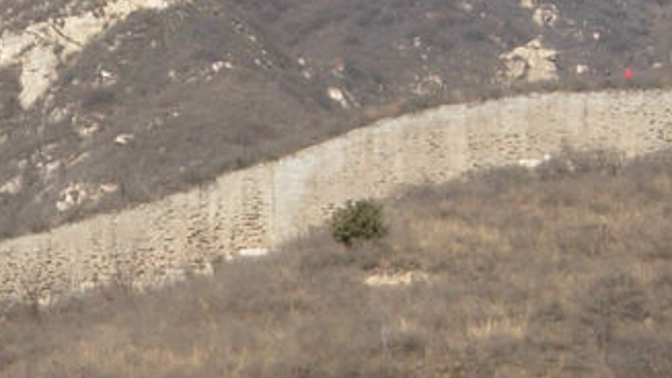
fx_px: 3208
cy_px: 270
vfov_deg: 6.7
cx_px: 146
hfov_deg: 11.9
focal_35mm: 180
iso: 50
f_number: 6.1
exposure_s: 1/296
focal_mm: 7.5
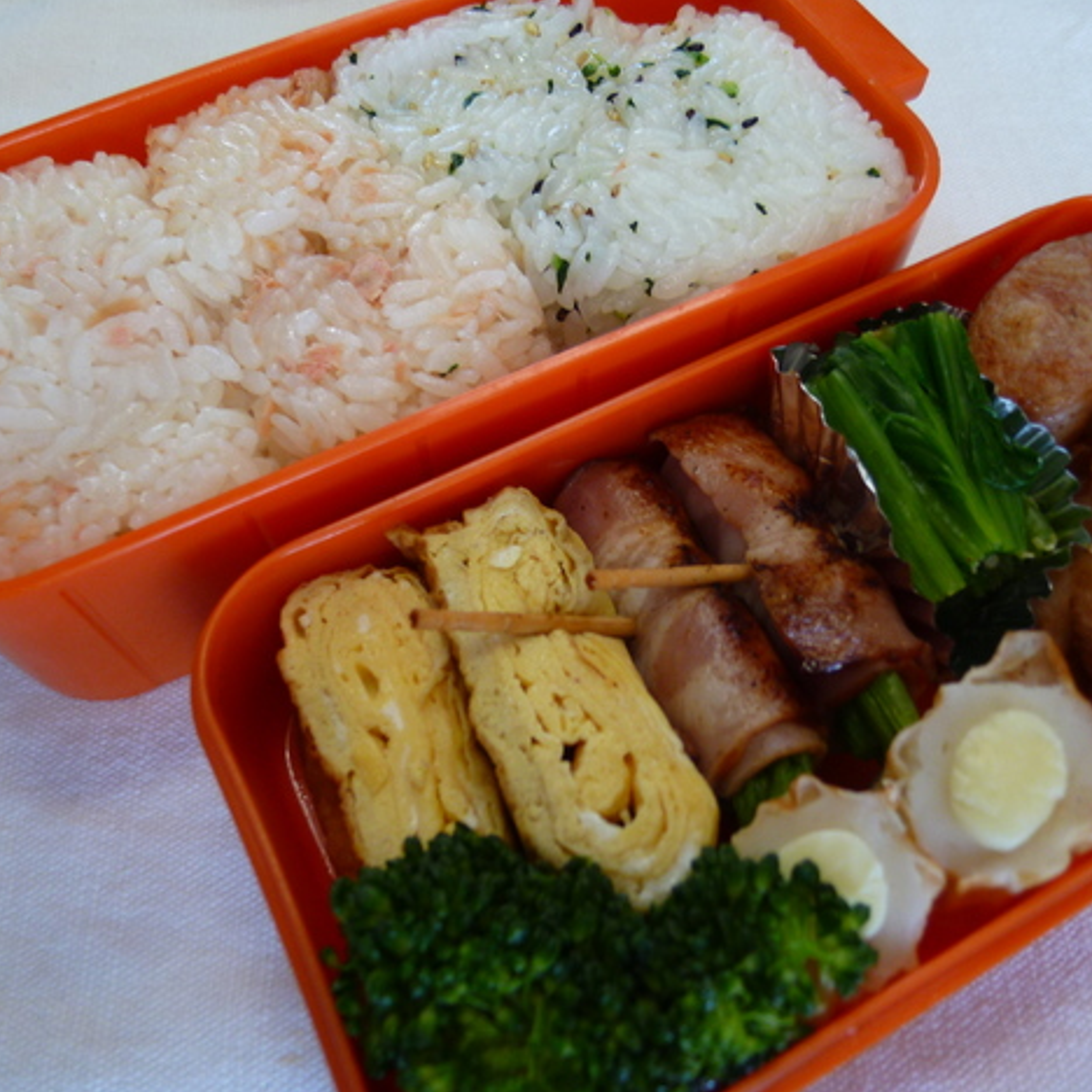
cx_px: 560
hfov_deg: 55.6
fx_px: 1035
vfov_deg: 55.6
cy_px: 539
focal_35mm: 29
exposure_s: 1/60
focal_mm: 4.3
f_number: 2.2
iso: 100
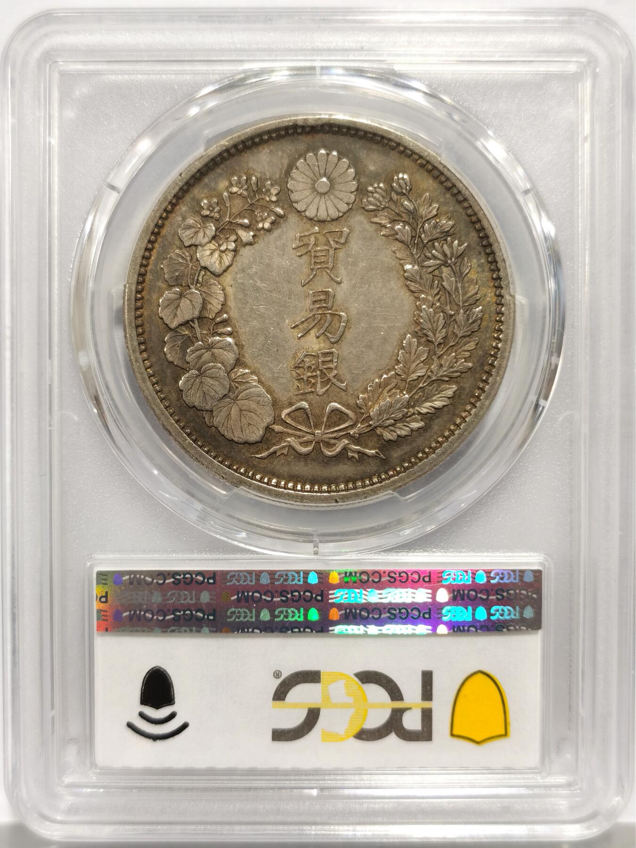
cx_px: 318
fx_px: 1323
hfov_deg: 27.0
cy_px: 424
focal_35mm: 54
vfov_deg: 35.5
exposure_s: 1/100
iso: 125
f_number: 16
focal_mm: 5.56
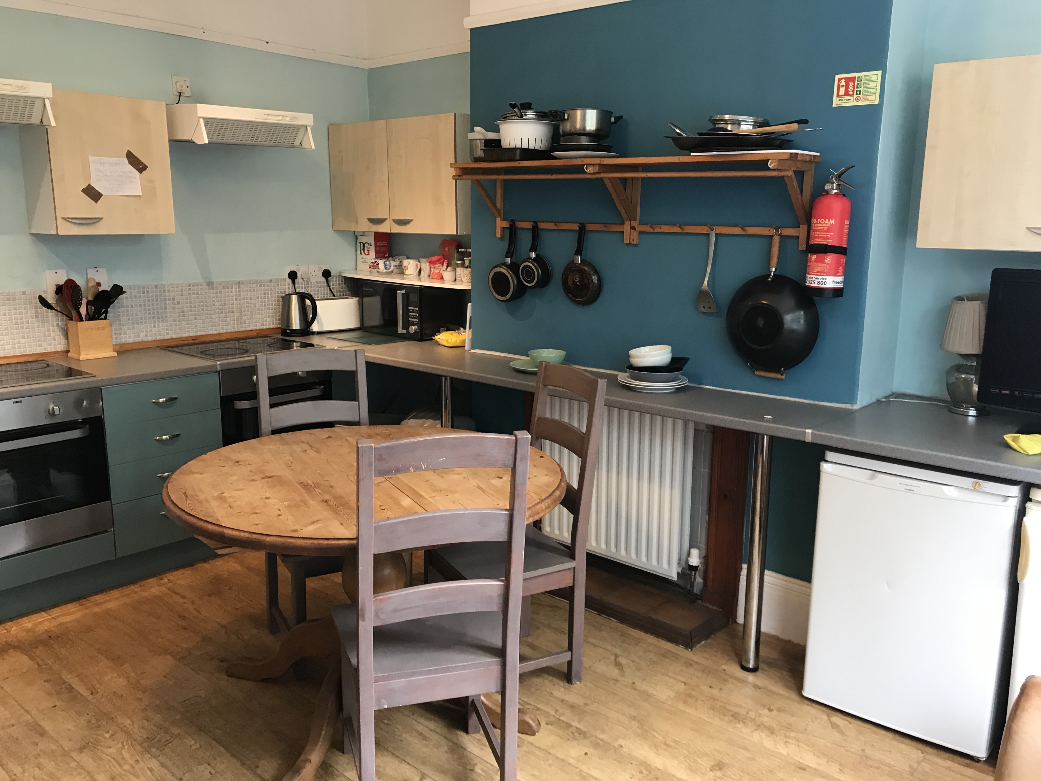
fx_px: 842
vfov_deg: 49.7
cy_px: 390
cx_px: 520
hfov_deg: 63.4
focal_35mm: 28
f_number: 1.8
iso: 50
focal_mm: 3.99
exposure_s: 1/17
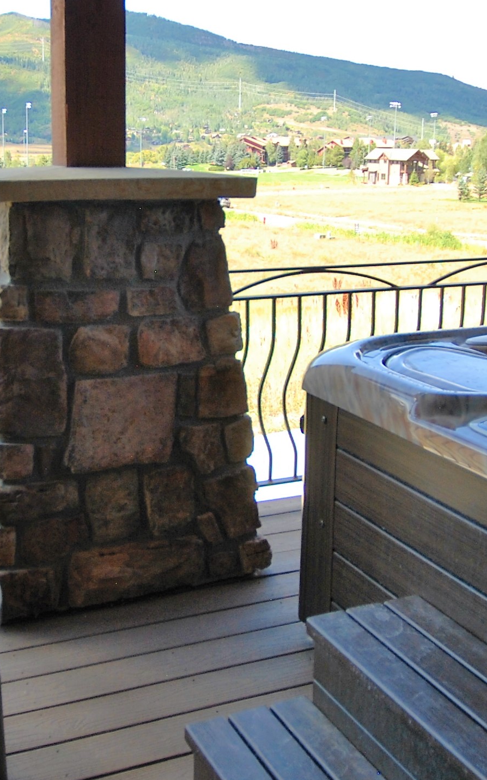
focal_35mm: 29
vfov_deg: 64.6
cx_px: 183
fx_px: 616
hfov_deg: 42.8
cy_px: 363
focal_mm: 10
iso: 125
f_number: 3.5
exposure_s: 1/250
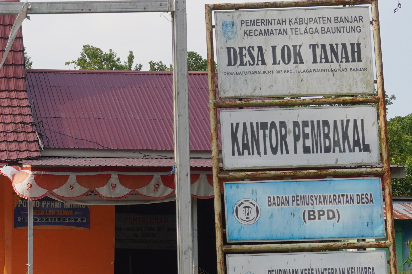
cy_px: 166
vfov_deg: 11.8
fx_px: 1327
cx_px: -104
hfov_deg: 16.8
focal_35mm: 116
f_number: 10
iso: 100
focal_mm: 24
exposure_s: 1/125
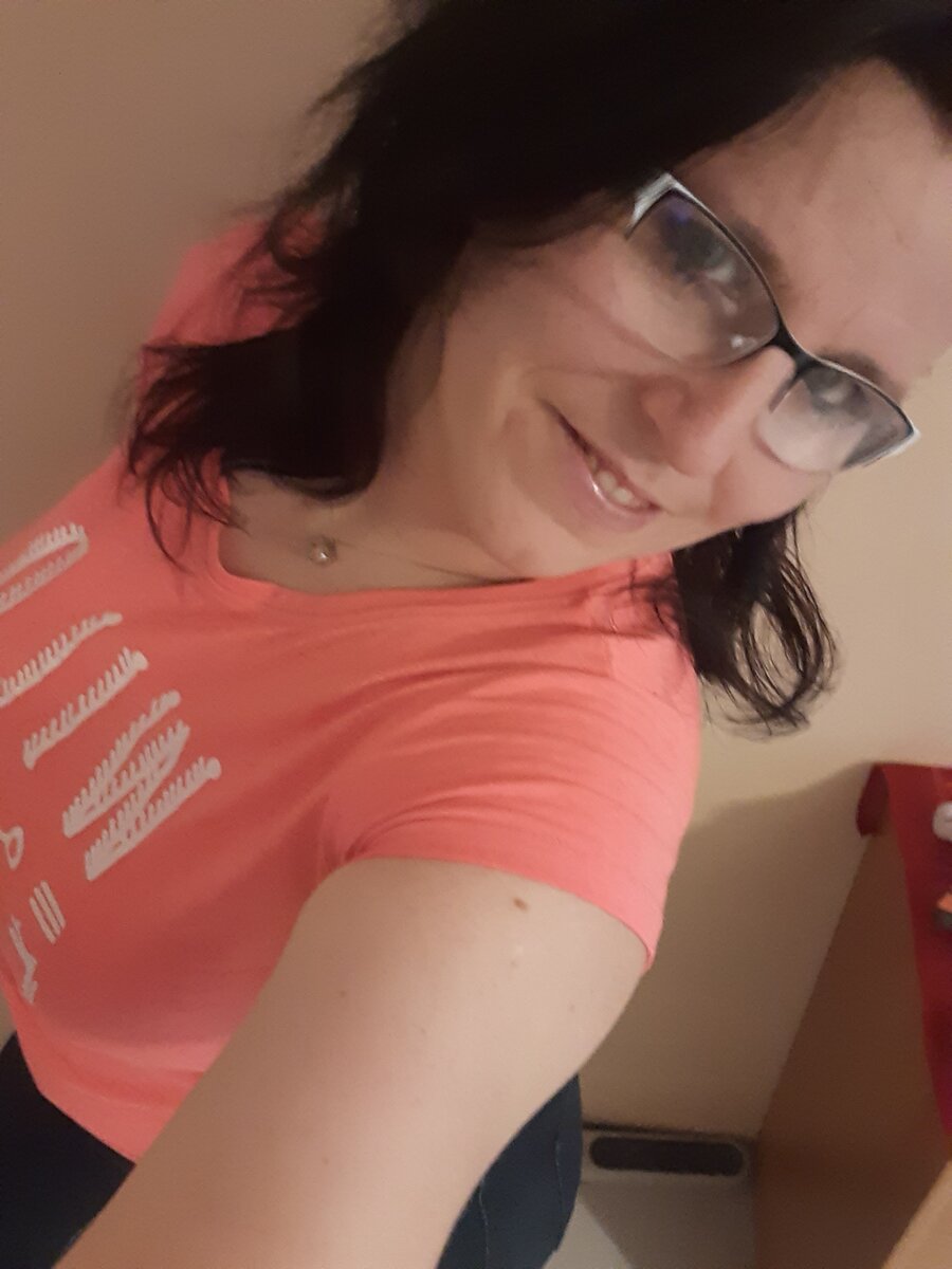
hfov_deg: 45.4
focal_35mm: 31
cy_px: 634
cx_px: 476
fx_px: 1137
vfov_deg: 58.4
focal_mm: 2.61
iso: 500
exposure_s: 1/8
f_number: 2
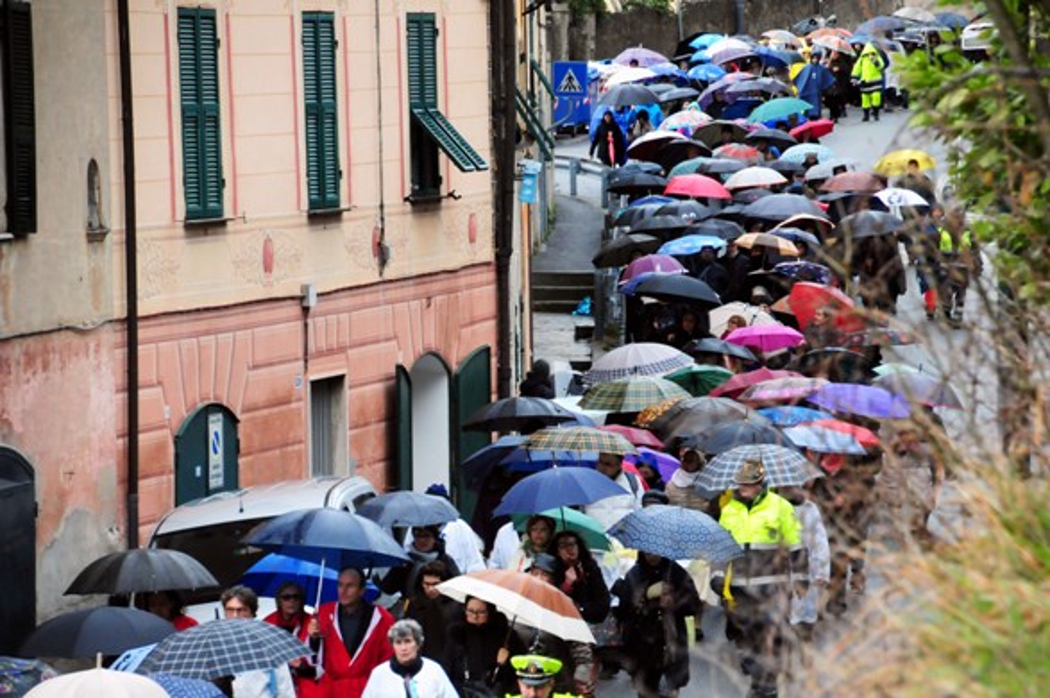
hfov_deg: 9.8
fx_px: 6118
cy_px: 349
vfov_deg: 6.5
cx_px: 525
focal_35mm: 210
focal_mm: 140
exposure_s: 1/160
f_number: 7.1
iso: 1250
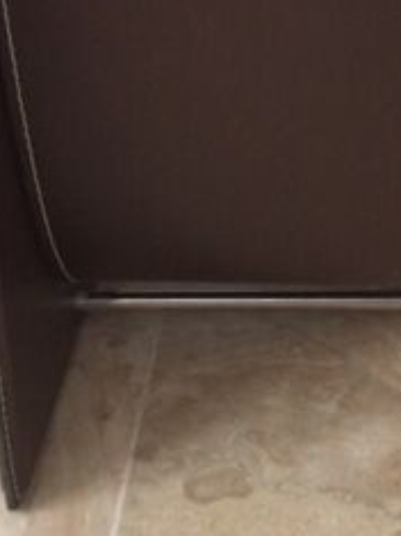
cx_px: 344
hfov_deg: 18.4
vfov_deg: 24.2
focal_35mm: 79
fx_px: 1221
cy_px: 84
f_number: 2.2
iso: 250
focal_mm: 4.15
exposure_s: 1/33
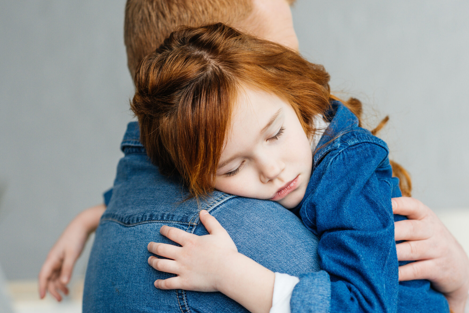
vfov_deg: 12.6
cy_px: 120
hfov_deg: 18.7
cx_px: 269
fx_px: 1421
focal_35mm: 109
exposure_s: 1/160
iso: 320
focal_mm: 85
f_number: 3.2
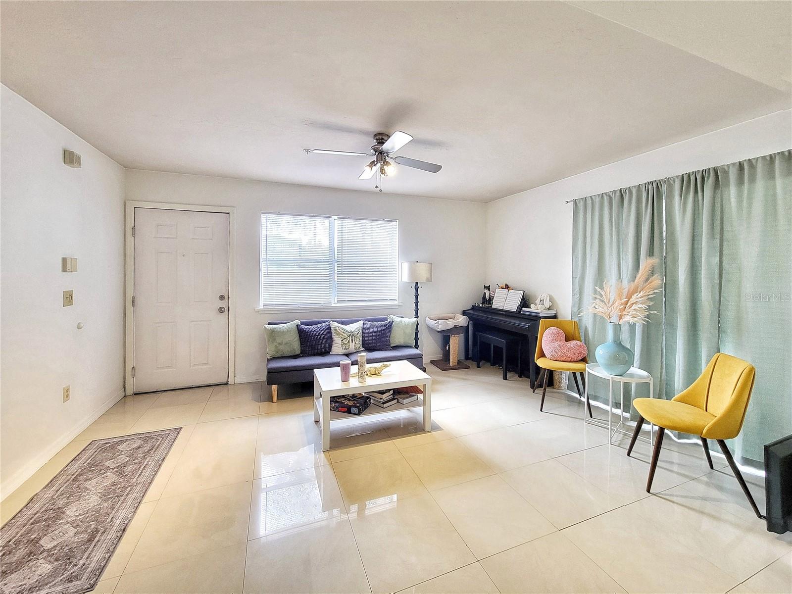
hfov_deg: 106.2
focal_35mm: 13
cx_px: 396
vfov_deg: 89.9
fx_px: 297
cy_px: 297
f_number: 2.2
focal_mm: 2.2
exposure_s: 1/60
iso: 320
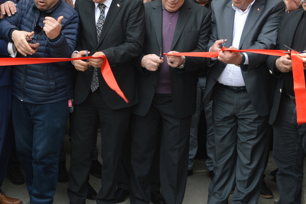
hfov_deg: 31.2
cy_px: 66
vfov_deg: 21.1
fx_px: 544
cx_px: 103
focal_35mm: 64
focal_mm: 24
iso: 140
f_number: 5.6
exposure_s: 1/125
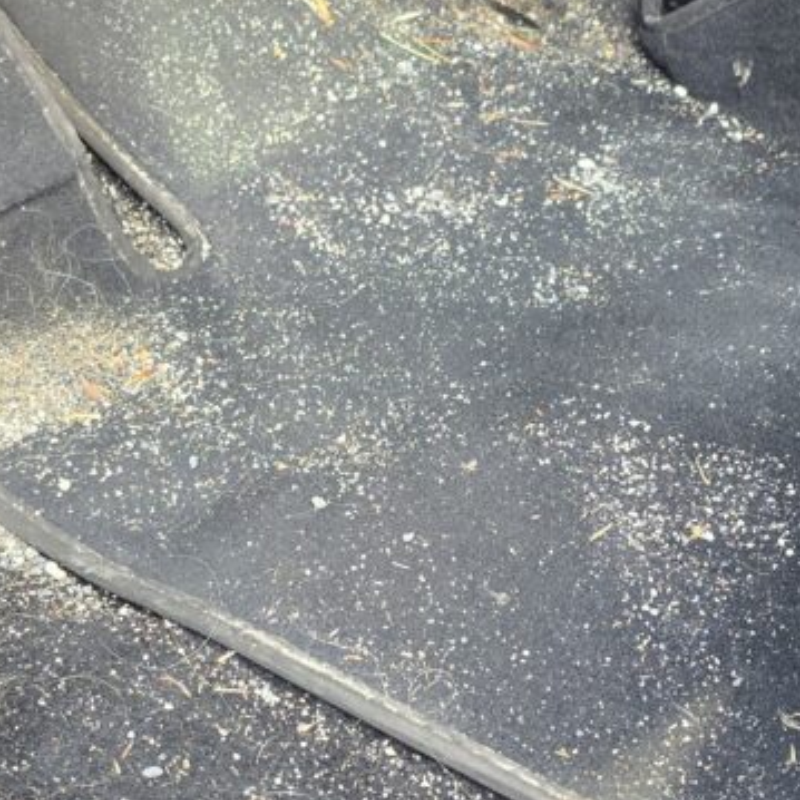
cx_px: 417
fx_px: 1517
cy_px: 450
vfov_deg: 29.5
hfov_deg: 29.5
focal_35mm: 58
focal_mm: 6.3
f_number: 1.7
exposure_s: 1/180
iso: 200
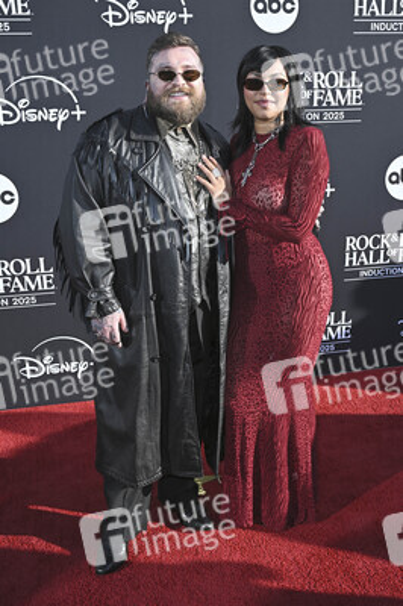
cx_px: 202
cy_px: 303
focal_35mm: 35
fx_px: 589
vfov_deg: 54.5
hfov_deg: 37.8
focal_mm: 35
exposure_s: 1/320
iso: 250
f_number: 9
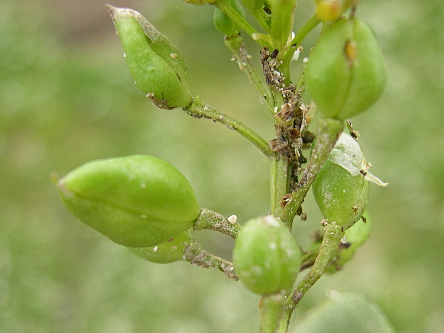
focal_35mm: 38
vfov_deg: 37.7
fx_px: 487
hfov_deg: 49.0
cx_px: 222
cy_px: 166
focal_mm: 8
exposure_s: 1/183
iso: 100
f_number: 2.8
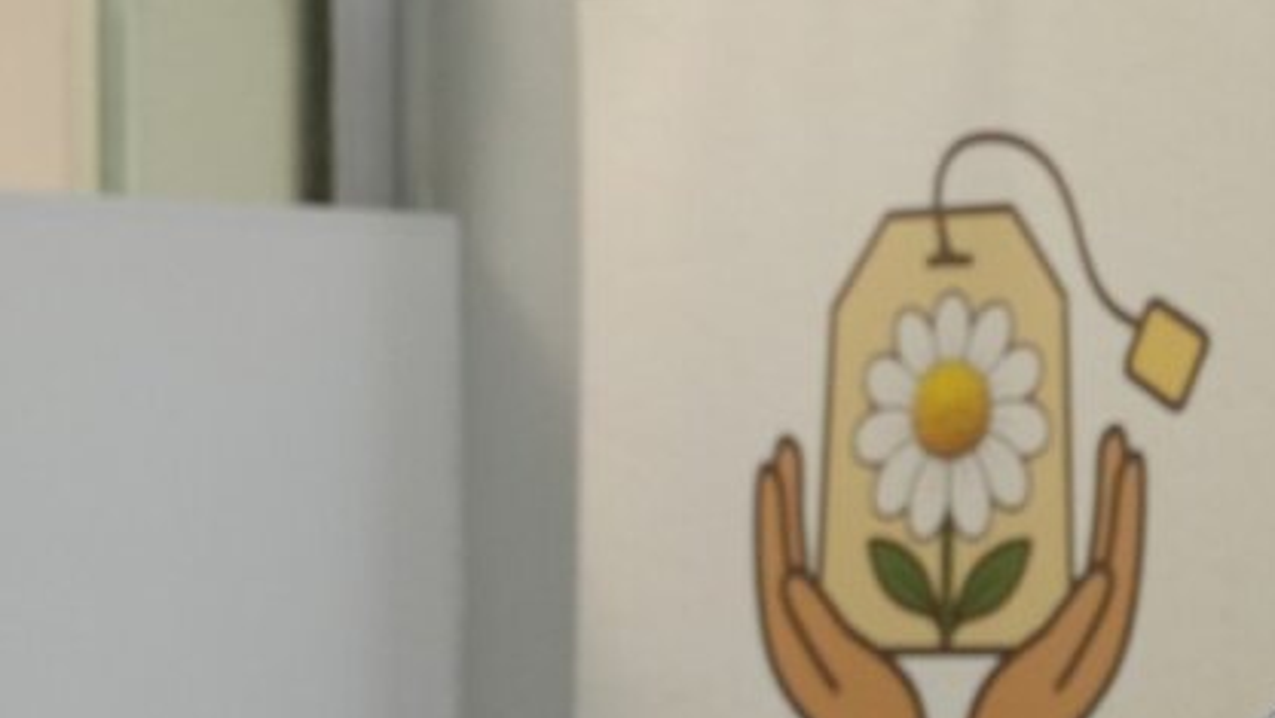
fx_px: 9132
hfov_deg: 7.9
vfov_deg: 4.5
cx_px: 1538
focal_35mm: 270
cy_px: 840
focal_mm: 70
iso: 2500
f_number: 4
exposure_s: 1/160
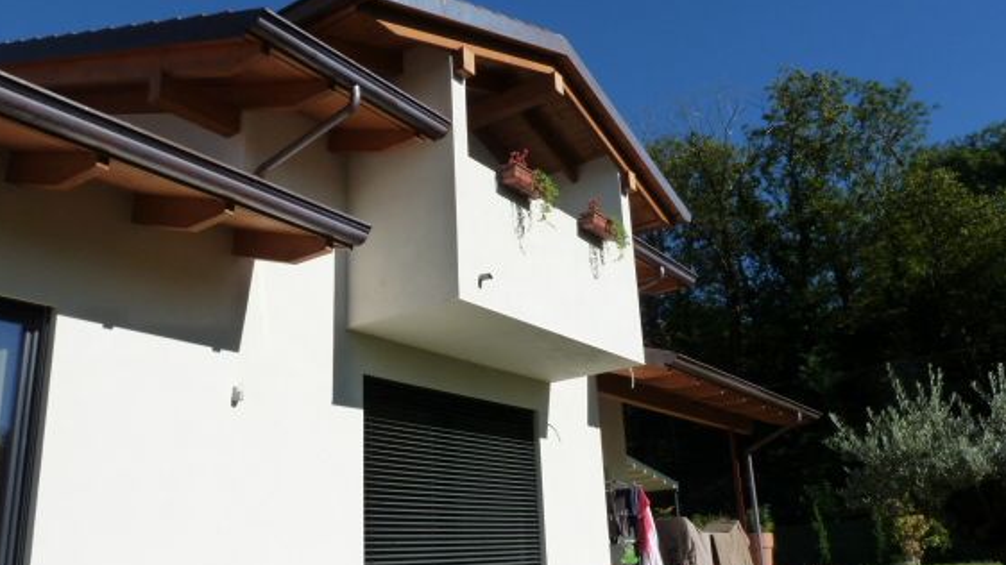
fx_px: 827
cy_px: 306
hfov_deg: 62.6
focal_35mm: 31
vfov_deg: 37.7
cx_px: 532
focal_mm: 4.1
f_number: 5.6
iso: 125
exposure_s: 1/400
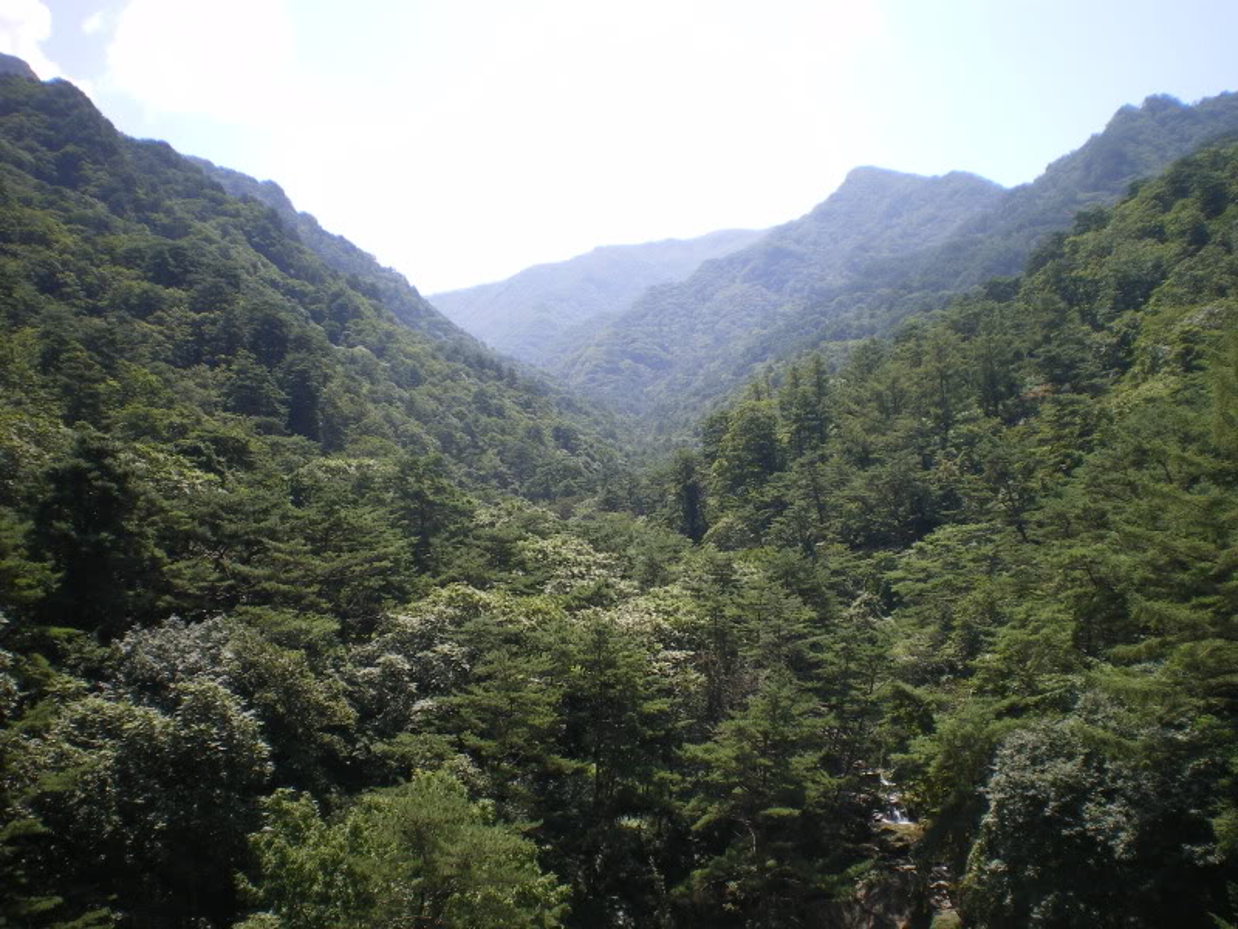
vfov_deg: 39.7
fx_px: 1287
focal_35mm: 36
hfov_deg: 51.4
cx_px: 619
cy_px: 464
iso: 50
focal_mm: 6.3
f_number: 4.6
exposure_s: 1/200
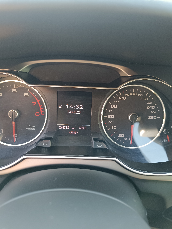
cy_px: 114
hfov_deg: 56.8
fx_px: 159
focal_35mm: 24
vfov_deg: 71.6
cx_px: 86
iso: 600
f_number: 1.88
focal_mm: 5.59
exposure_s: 1/100
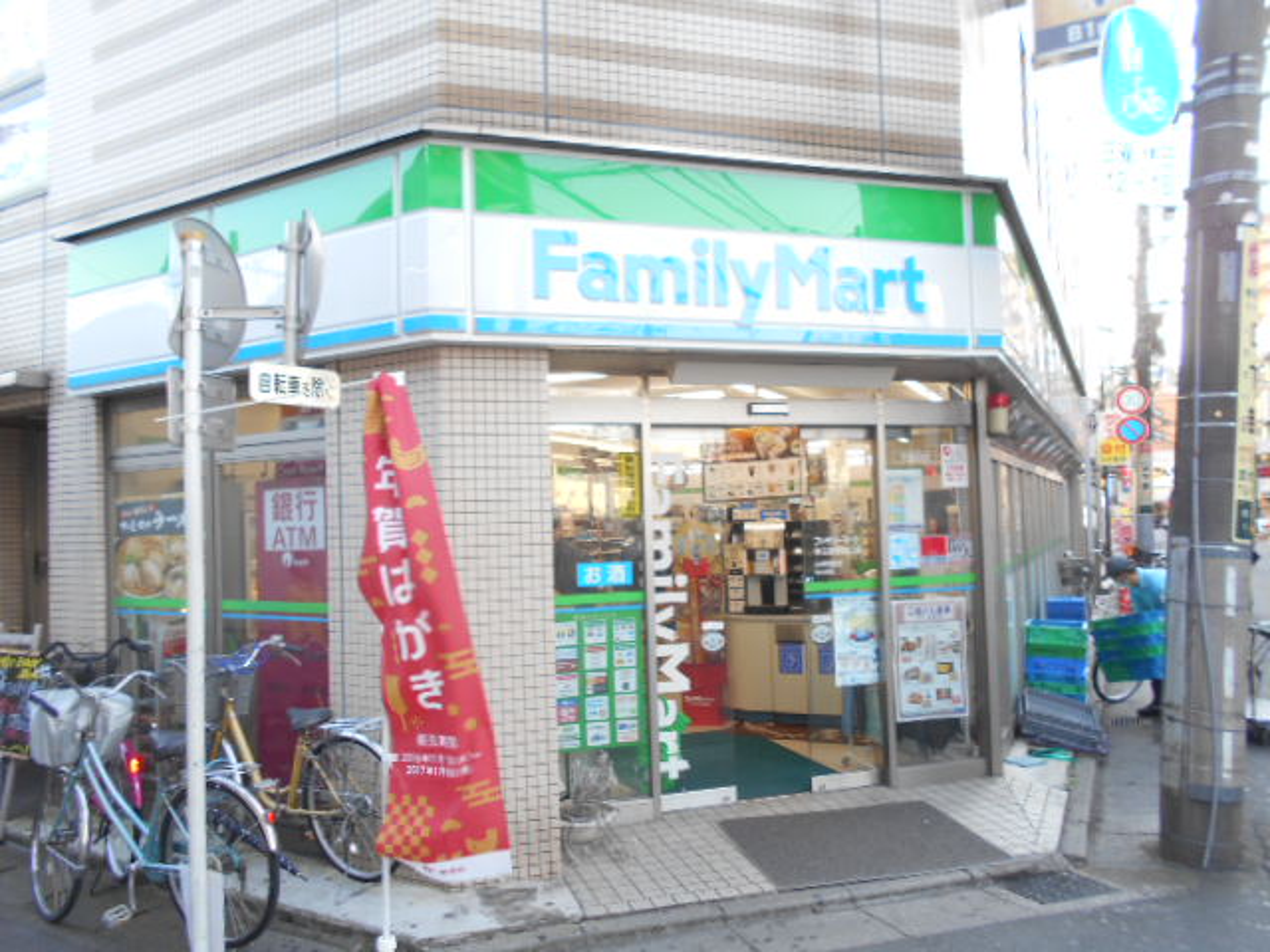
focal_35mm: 26
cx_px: 635
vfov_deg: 53.1
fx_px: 954
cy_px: 476
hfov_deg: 67.3
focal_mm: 4.6
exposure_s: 1/40
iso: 80
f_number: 3.2
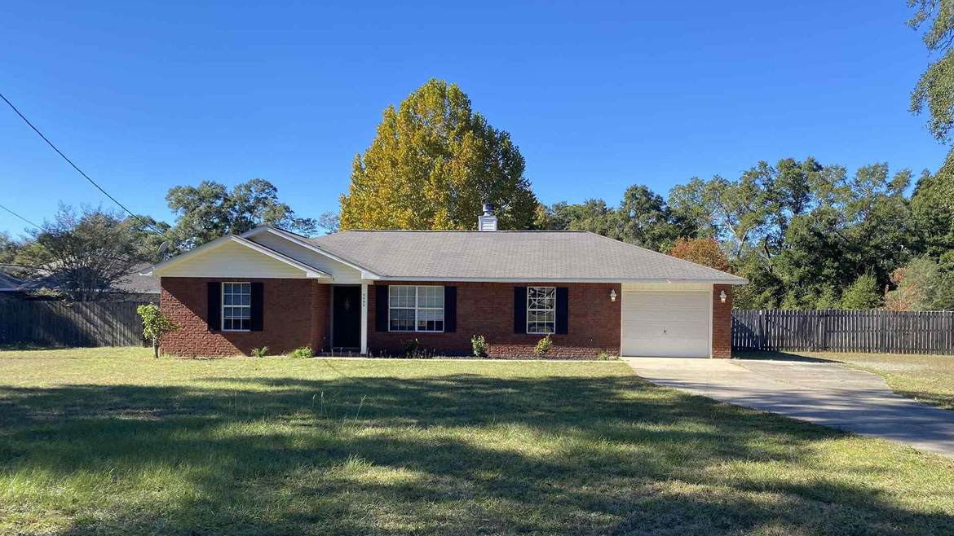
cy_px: 314
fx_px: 784
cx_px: 489
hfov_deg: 62.6
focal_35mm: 31
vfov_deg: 37.7
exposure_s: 1/1300
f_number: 1.8
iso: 32
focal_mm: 4.25
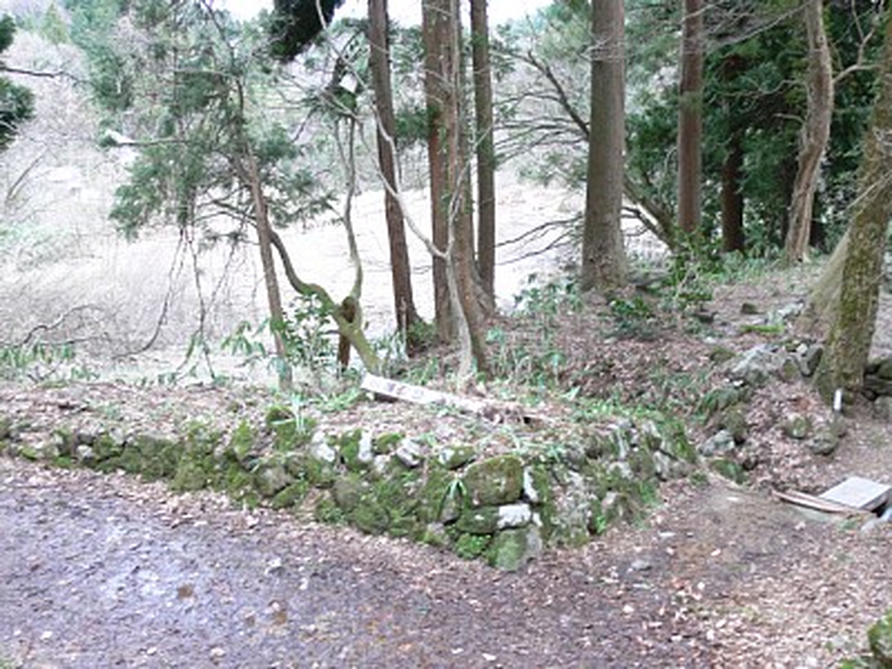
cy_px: 334
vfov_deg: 38.7
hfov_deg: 50.1
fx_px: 953
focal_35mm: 37
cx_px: 446
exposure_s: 1/30
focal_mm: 7.9
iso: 80
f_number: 2.8
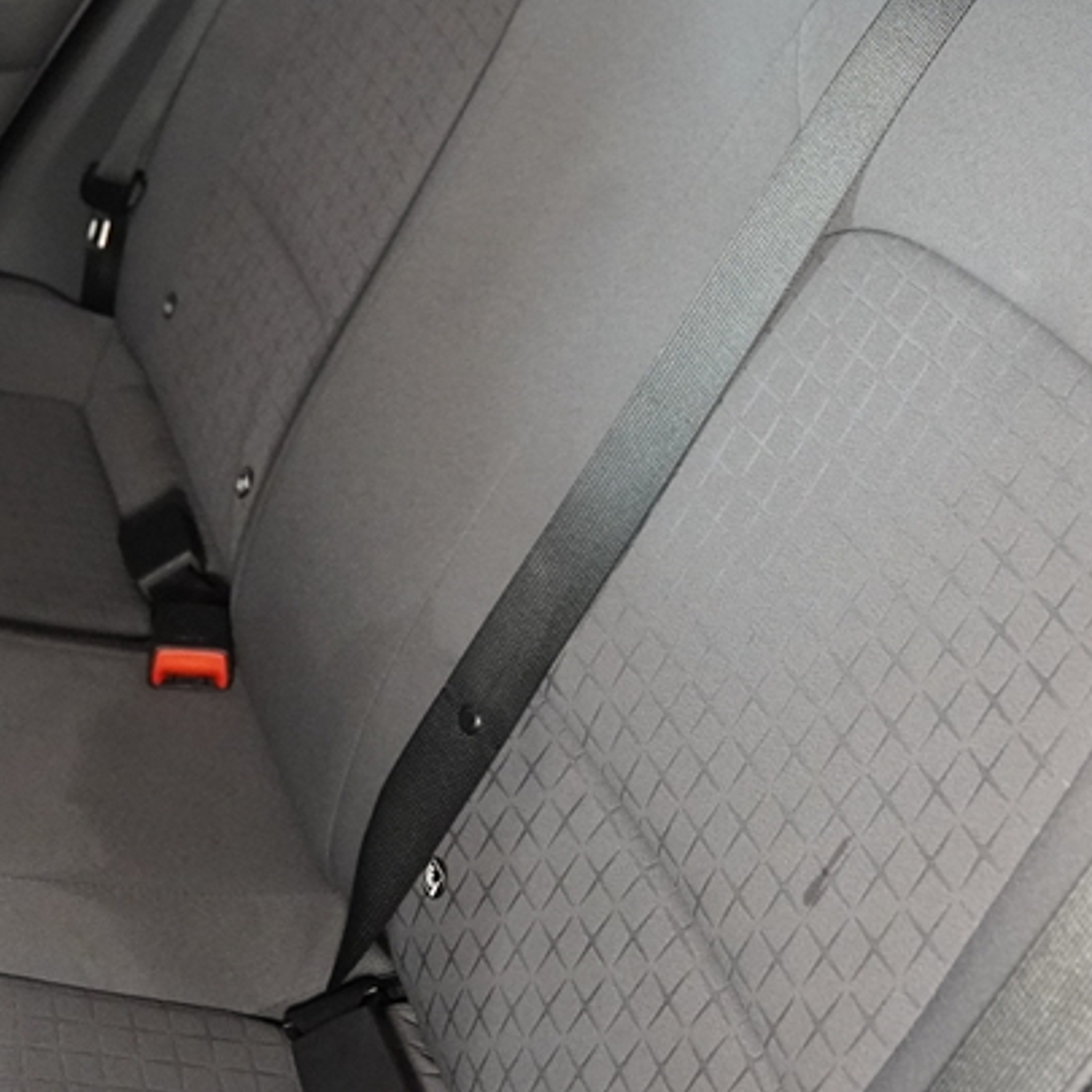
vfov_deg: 29.2
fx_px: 2070
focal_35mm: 58
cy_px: 314
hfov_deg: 29.5
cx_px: 426
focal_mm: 18
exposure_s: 1/160
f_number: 2.8
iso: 4000
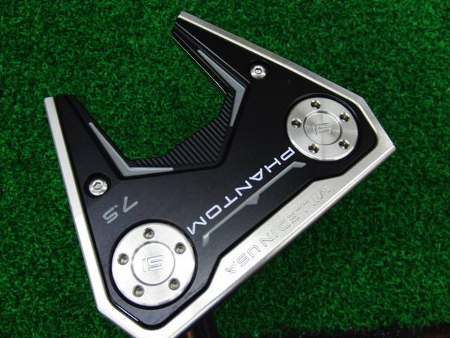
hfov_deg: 50.1
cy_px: 169
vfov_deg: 38.7
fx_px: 481
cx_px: 225
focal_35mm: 37
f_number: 3.6
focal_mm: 6.42
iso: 400
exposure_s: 1/60
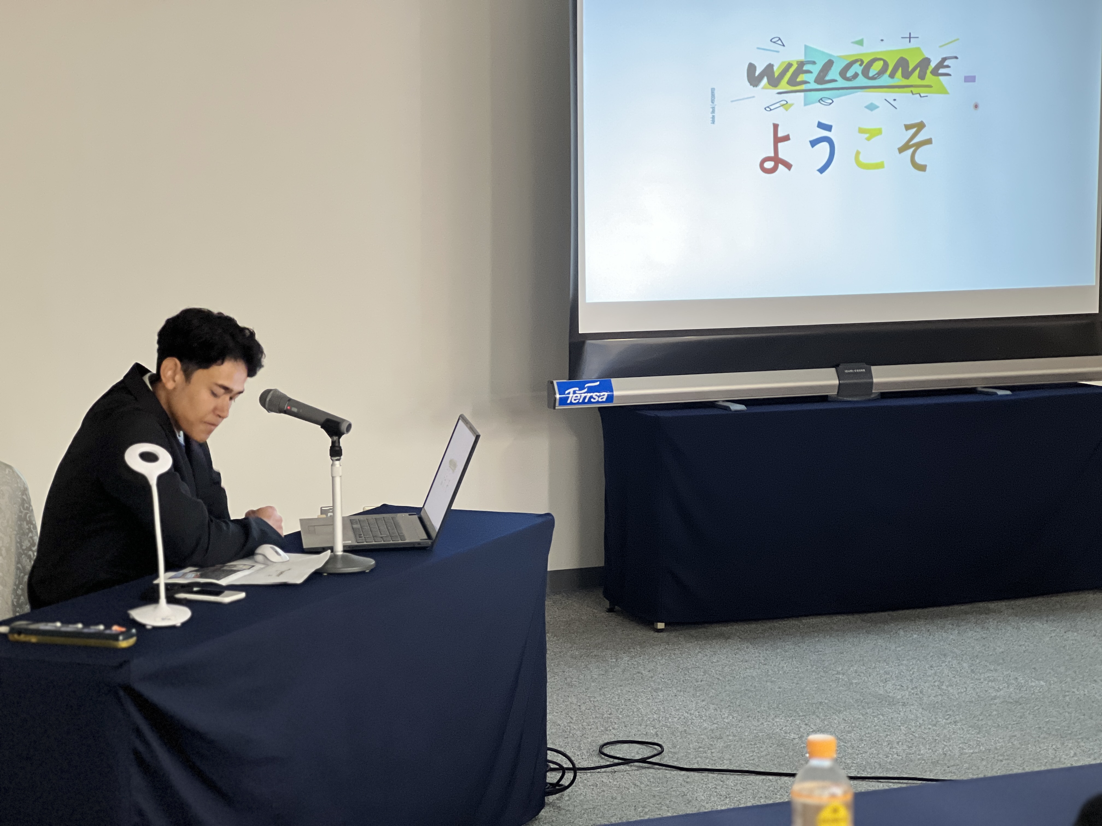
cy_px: 413
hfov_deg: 25.3
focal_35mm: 77
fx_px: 2451
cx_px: 551
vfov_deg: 19.1
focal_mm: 9
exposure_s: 1/30
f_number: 2.8
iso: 400
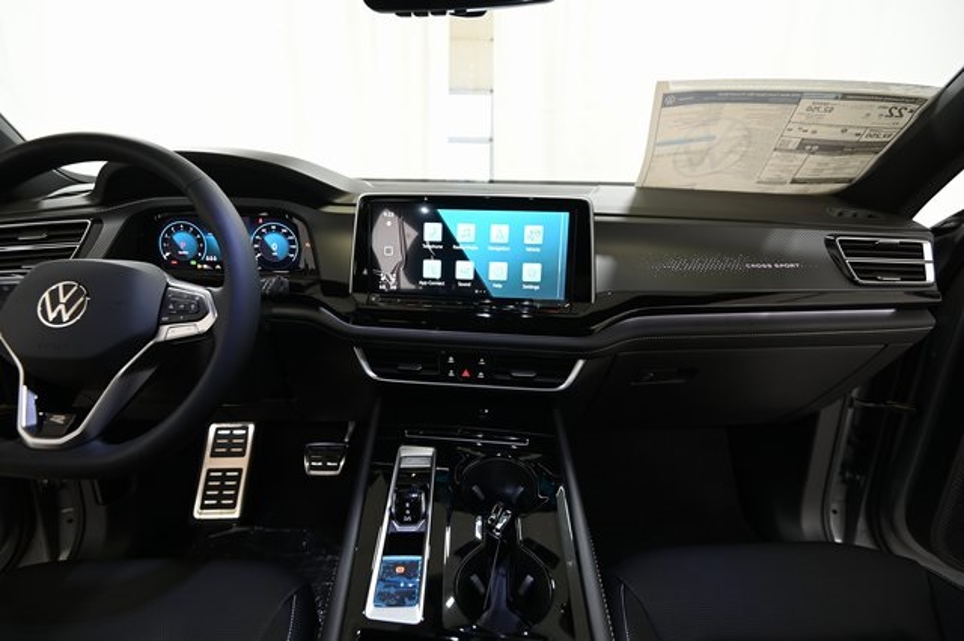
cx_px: 482
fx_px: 428
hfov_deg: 96.8
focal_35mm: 16
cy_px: 320
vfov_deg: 73.7
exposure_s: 1/30
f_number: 4
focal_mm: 16
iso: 640
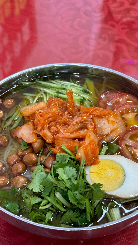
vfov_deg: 39.2
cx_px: 70
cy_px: 123
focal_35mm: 53
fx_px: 345
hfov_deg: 22.6
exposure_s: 1/50
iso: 200
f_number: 1.78
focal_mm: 6.86
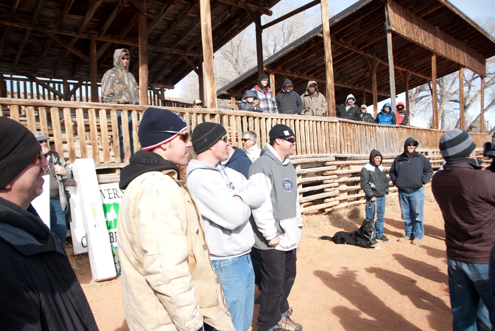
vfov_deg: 48.0
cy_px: 166
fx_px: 372
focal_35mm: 27
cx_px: 248
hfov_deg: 67.3
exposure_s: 1/1000
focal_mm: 18
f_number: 4
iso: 200
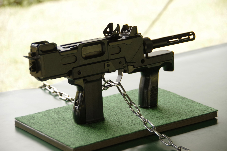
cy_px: 76
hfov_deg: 12.5
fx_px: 1040
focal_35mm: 165
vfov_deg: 8.3
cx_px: 114
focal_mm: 110
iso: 1600
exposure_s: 1/160
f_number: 5.6
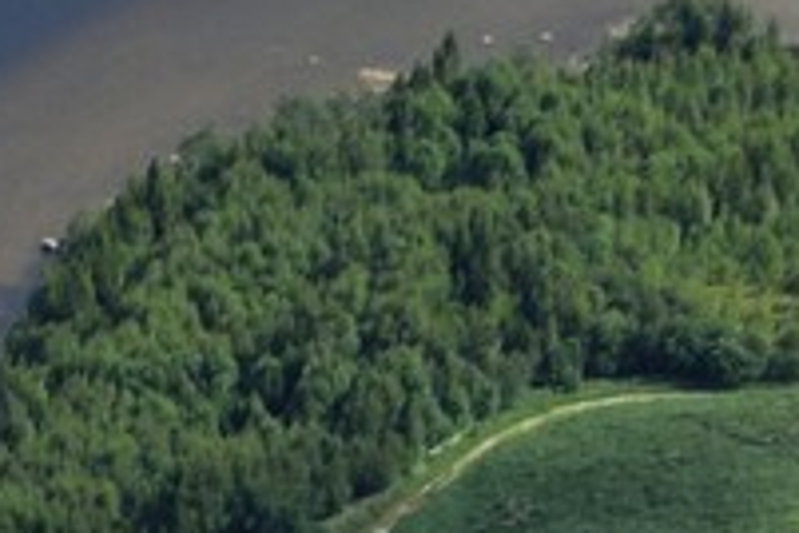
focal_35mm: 834
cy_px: 2013
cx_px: -1805
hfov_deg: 2.4
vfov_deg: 1.6
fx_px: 18509
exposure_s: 1/1250
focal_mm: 70
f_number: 2.8
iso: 100
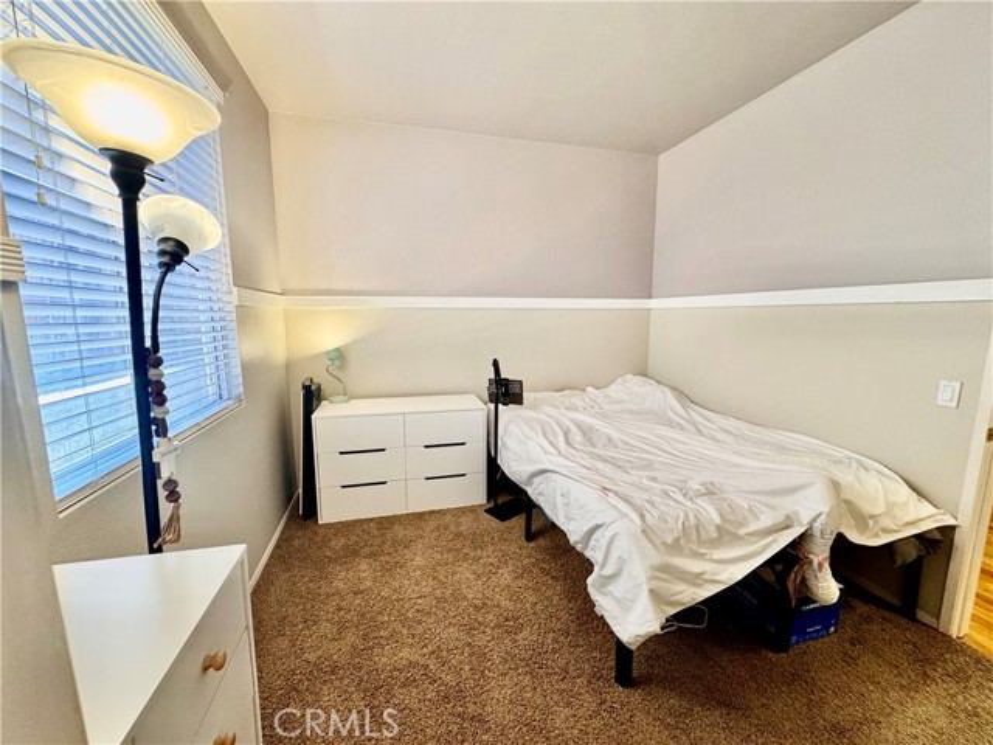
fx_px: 402
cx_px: 496
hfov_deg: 102.1
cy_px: 372
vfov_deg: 85.7
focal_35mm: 14
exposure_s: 1/60
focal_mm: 2.22
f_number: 2.2
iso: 200
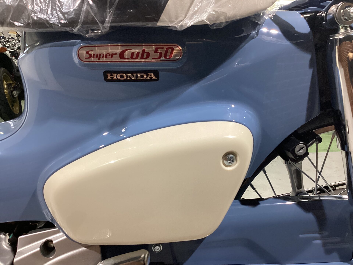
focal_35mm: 31
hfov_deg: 58.4
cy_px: 132
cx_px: 176
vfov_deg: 45.4
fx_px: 316
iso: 100
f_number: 2.4
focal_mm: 3.3
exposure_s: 1/60
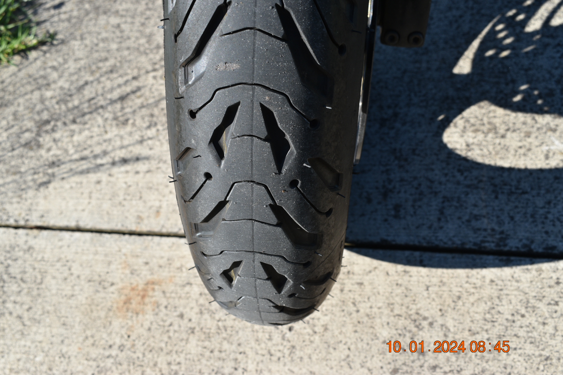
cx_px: 282
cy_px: 188
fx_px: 680
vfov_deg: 30.8
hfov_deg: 45.0
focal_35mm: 44
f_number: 8
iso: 200
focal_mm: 29
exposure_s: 1/250
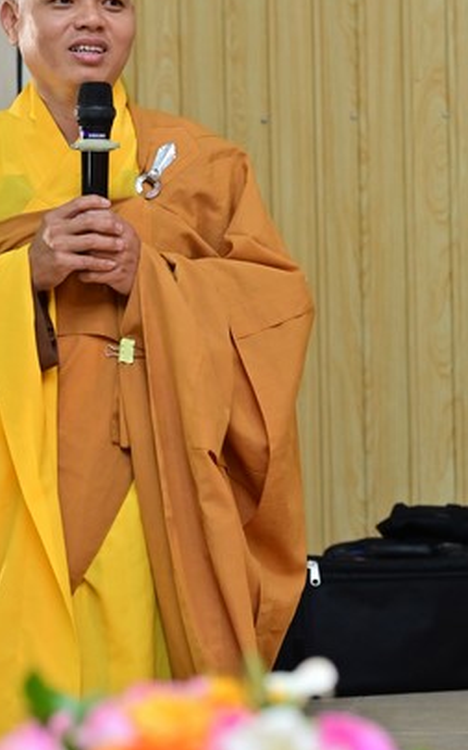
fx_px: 4001
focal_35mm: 196
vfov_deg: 10.7
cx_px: 187
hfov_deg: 6.7
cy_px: 341
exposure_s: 1/125
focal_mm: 120
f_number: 5
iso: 2000
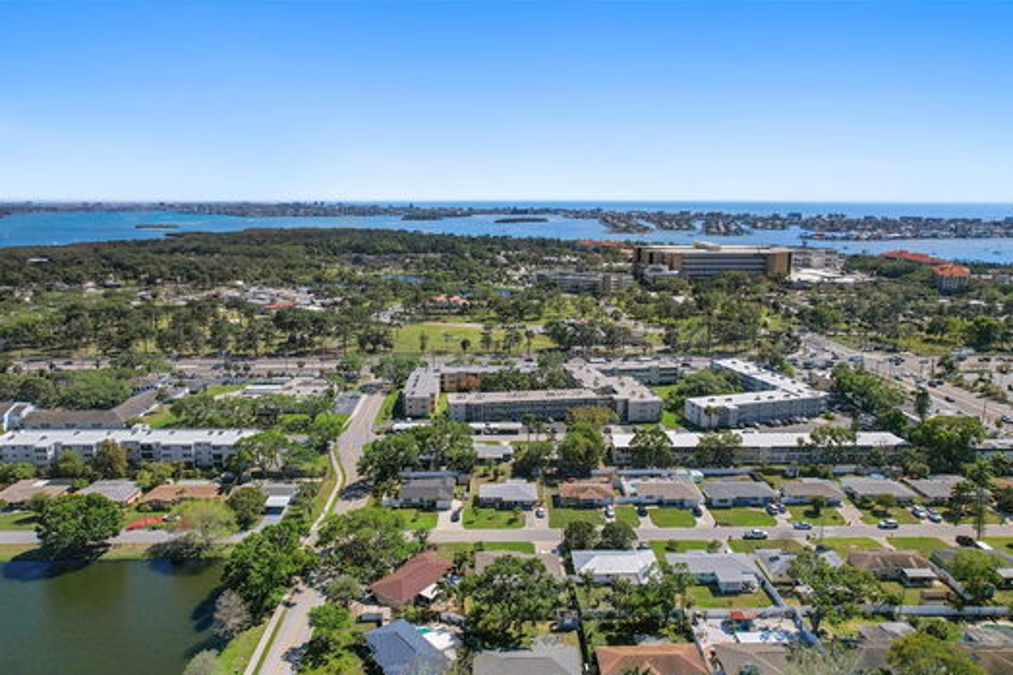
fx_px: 675
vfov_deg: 53.1
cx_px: 503
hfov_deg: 73.8
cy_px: 359
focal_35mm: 24
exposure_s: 1/1250
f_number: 2.8
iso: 100
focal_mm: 8.38
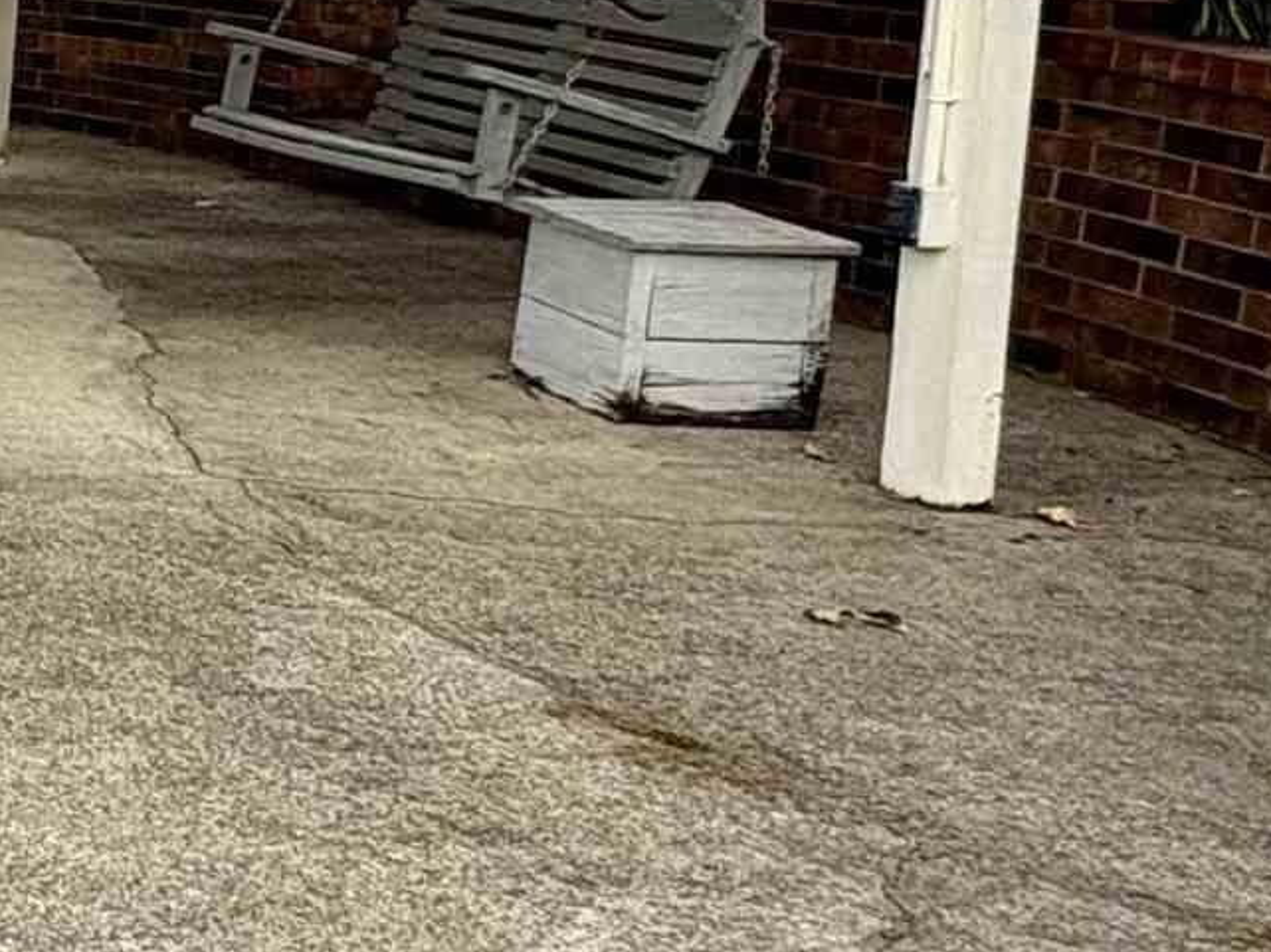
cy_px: 99
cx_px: -1271
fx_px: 2459
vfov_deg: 21.4
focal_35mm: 67
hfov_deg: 18.6
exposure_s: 1/749
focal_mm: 2.22
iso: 40
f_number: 2.2
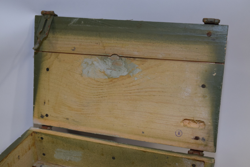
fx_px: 354
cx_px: 125
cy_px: 84
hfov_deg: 38.9
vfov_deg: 26.5
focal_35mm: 51
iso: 800
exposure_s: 1/125
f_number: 6.3
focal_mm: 34
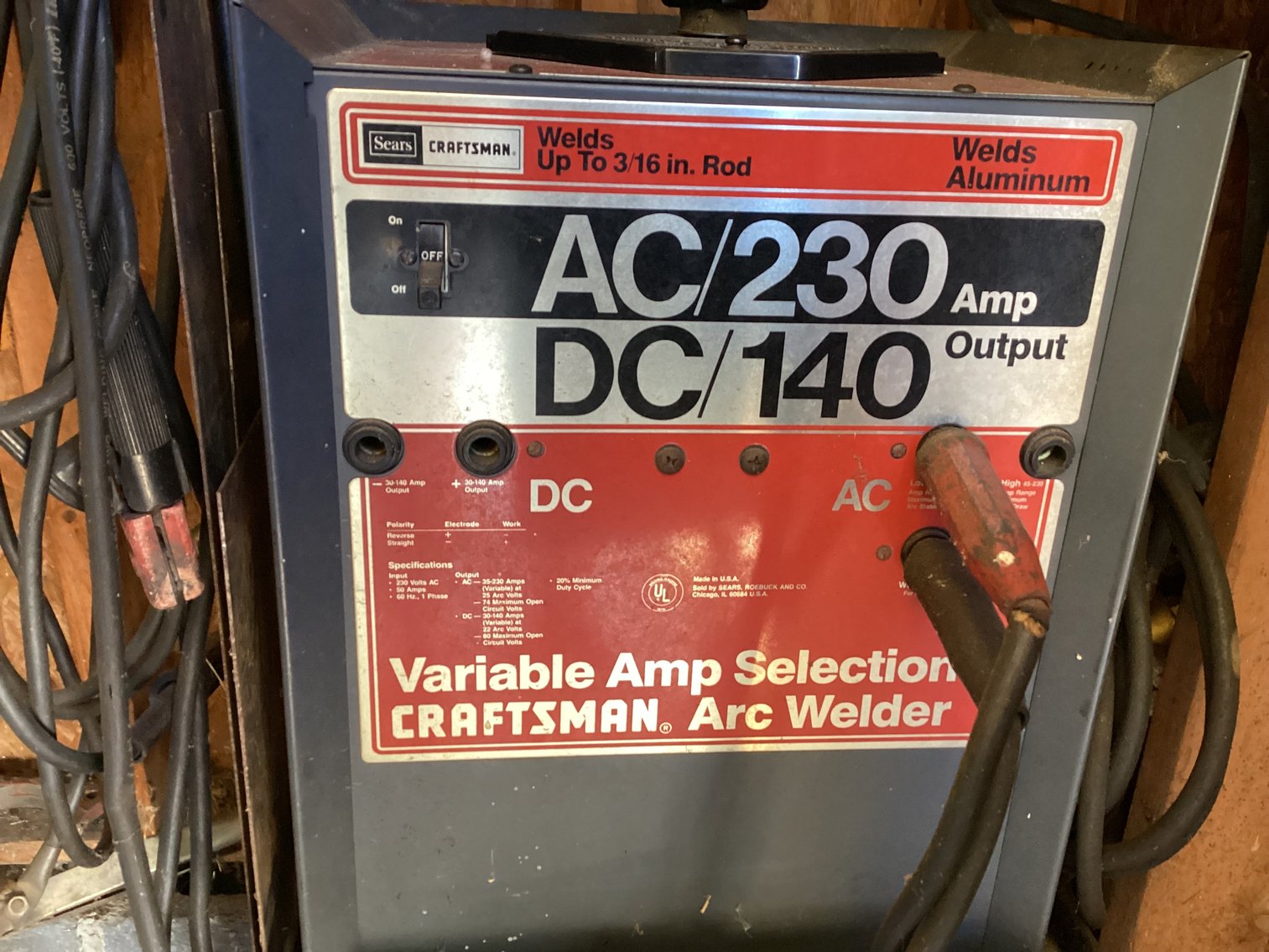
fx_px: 1137
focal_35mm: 31
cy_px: 476
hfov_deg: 58.3
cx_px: 634
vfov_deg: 45.4
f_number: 2.4
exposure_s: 1/33
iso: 320
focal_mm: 3.3
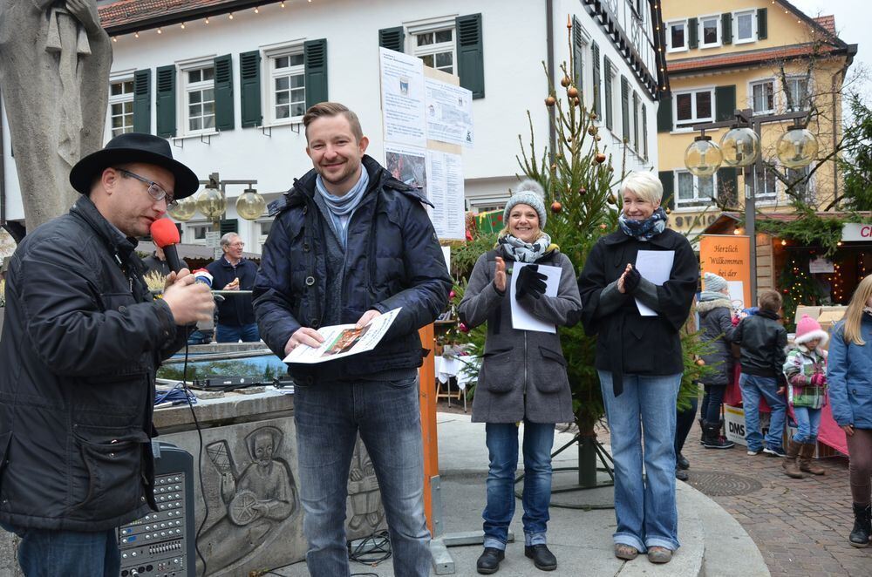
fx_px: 798
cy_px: 288
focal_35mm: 33
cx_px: 436
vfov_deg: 39.8
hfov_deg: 57.3
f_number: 5.6
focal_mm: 22
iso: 400
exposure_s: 1/125
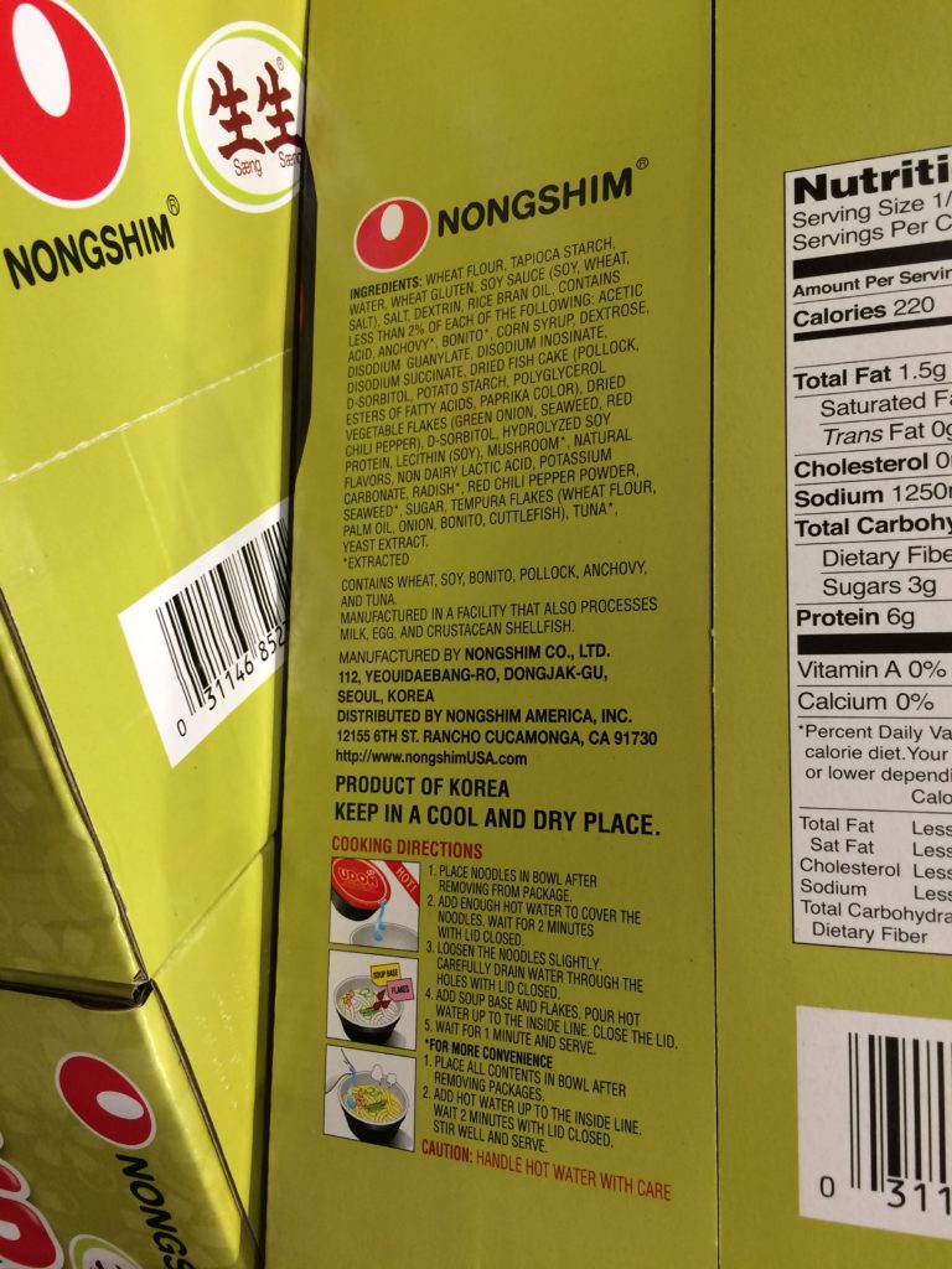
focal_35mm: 29
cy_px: 634
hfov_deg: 48.2
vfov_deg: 61.7
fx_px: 1063
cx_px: 476
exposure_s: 1/30
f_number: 2.2
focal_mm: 4.15
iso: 64
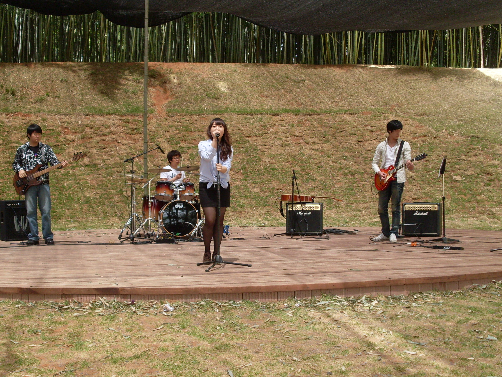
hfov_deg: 34.3
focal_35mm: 56
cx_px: 227
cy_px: 212
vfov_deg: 26.1
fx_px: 812
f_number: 3.1
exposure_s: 1/125
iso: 80
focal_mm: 8.1
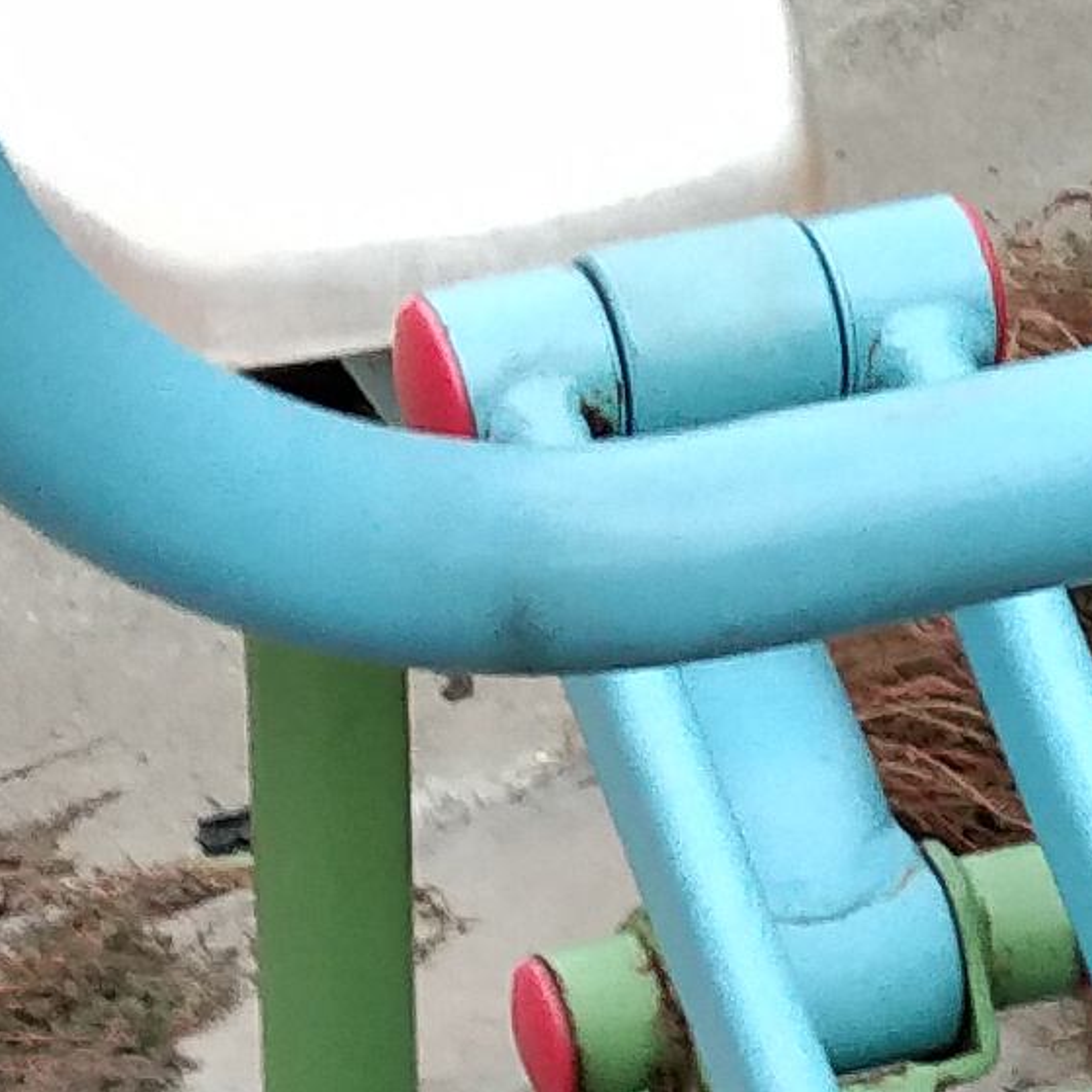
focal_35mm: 204
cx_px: 1526
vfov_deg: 8.6
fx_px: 7281
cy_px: 766
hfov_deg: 8.4
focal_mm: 3.69
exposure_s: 1/50
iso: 160
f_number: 2.2
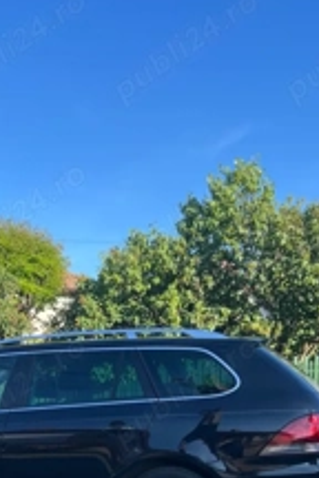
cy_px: 418
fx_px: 665
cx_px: 58
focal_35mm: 50
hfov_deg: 26.4
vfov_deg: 37.4
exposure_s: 1/1135
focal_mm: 5.7
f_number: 1.5
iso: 50
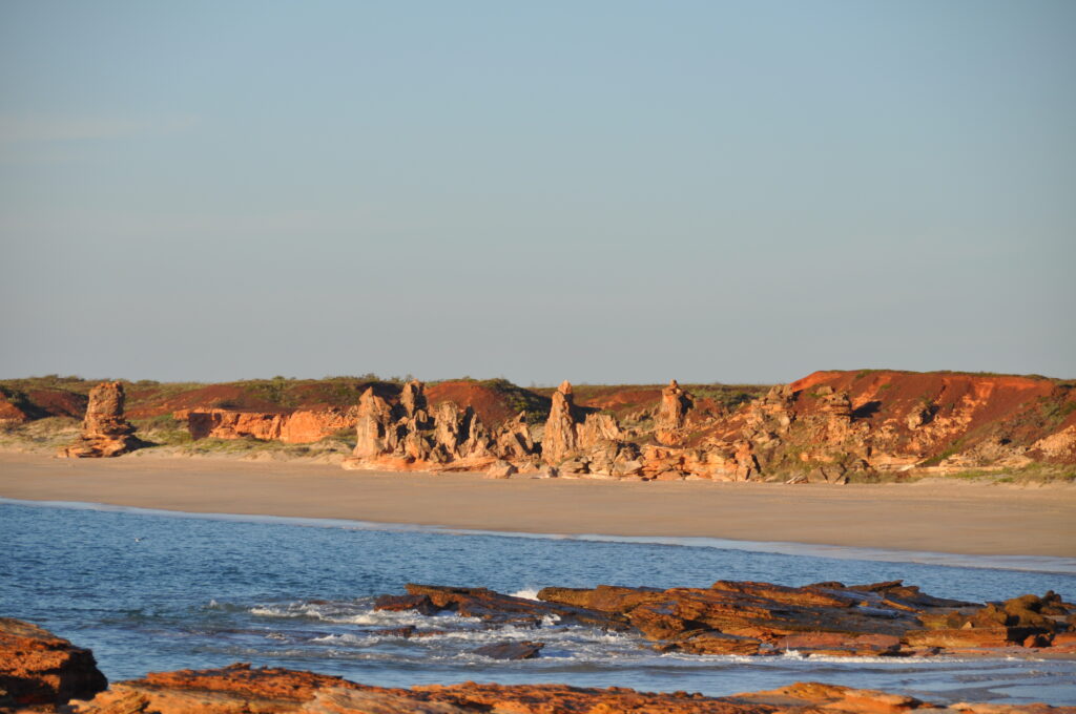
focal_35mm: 202
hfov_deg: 10.2
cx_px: 538
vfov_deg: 6.8
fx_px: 6045
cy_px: 357
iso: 200
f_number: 6.3
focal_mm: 135
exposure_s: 1/640
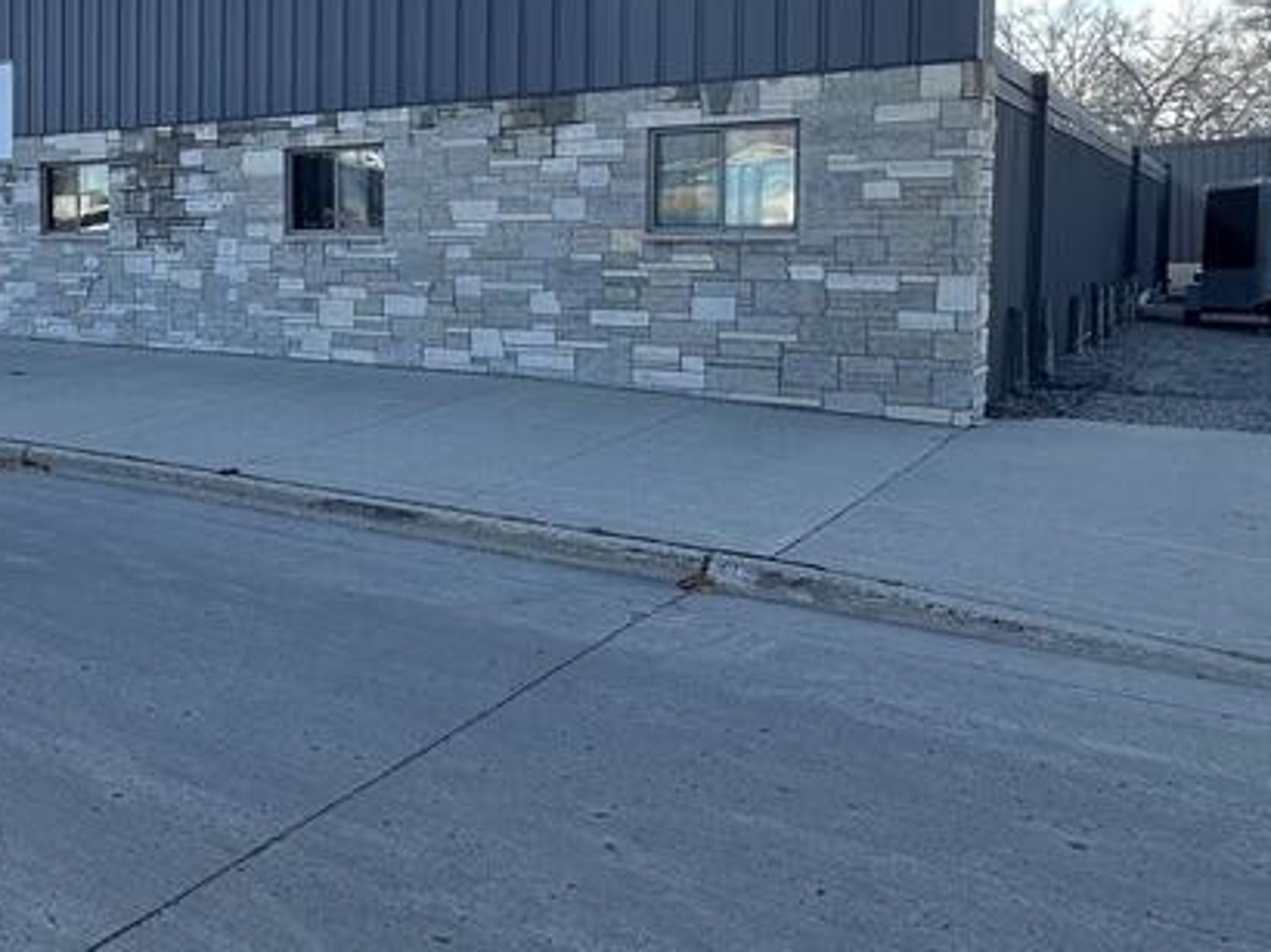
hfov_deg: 47.9
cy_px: 307
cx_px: 155
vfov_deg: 40.1
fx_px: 1284
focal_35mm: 35
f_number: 2.2
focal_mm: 2.22
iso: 40
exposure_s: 1/612
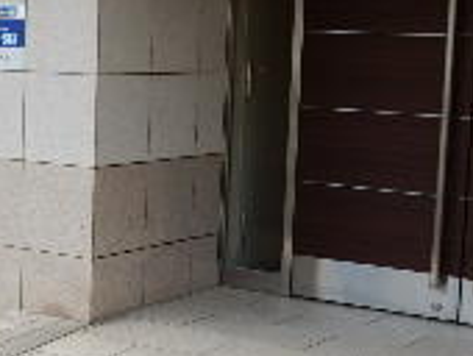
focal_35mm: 94
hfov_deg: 20.5
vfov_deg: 15.8
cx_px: 58
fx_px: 1286
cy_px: 214
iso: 125
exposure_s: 1/125
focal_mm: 4.5
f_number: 3.7
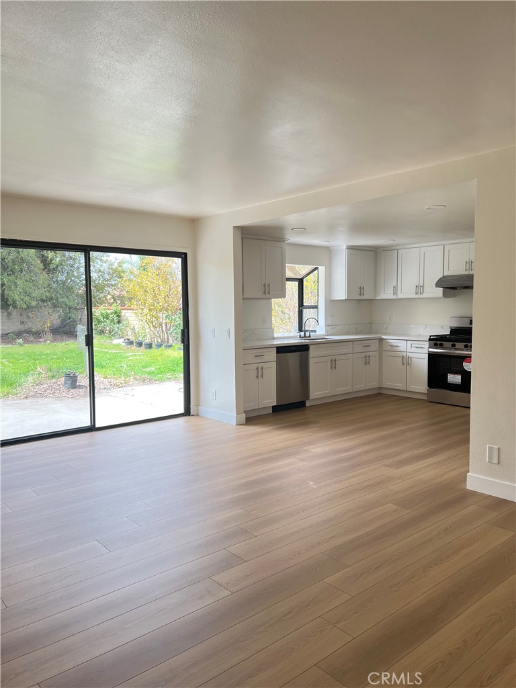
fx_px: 517
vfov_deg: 67.3
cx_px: 258
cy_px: 344
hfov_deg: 53.1
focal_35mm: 26
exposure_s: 1/334
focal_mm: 5.7
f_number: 1.5
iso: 50
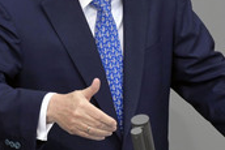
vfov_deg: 1.3
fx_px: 6386
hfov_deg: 2.0
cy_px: 51
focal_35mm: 1021
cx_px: 101
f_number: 5.6
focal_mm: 390
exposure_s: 1/400
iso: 6400
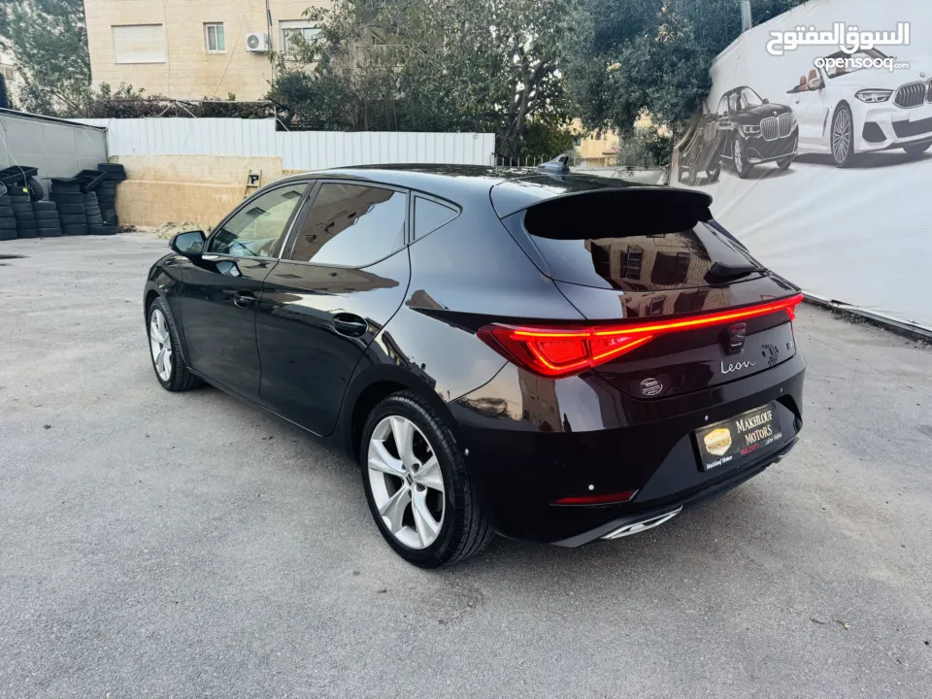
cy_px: 350
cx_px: 466
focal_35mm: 24
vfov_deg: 56.8
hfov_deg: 71.6
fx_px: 646
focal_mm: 6.76
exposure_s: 1/60
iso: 250
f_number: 1.78
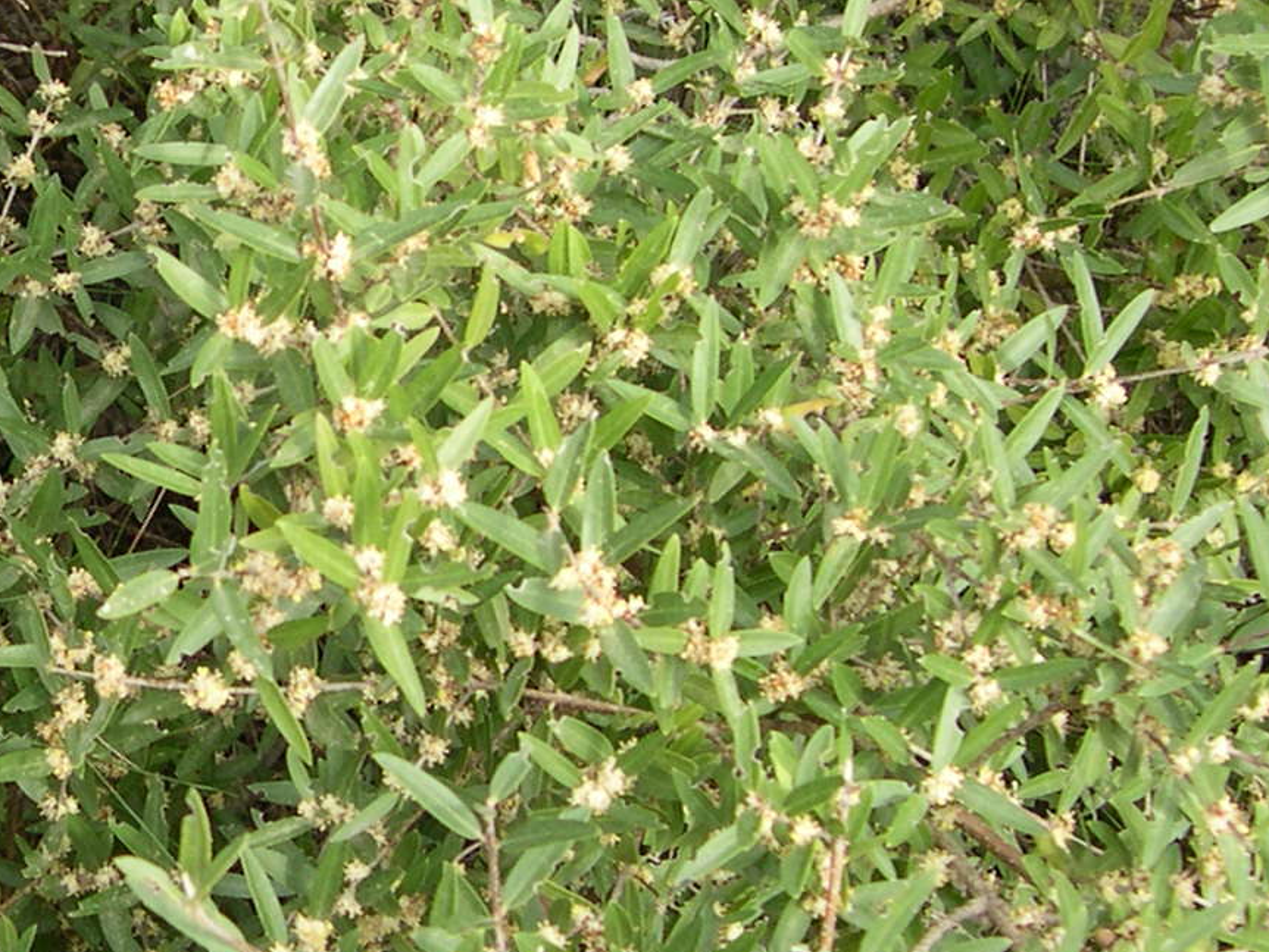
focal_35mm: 100
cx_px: -57
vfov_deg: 14.8
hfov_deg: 19.0
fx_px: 3667
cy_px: 486
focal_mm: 8
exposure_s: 1/238
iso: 100
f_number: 2.8
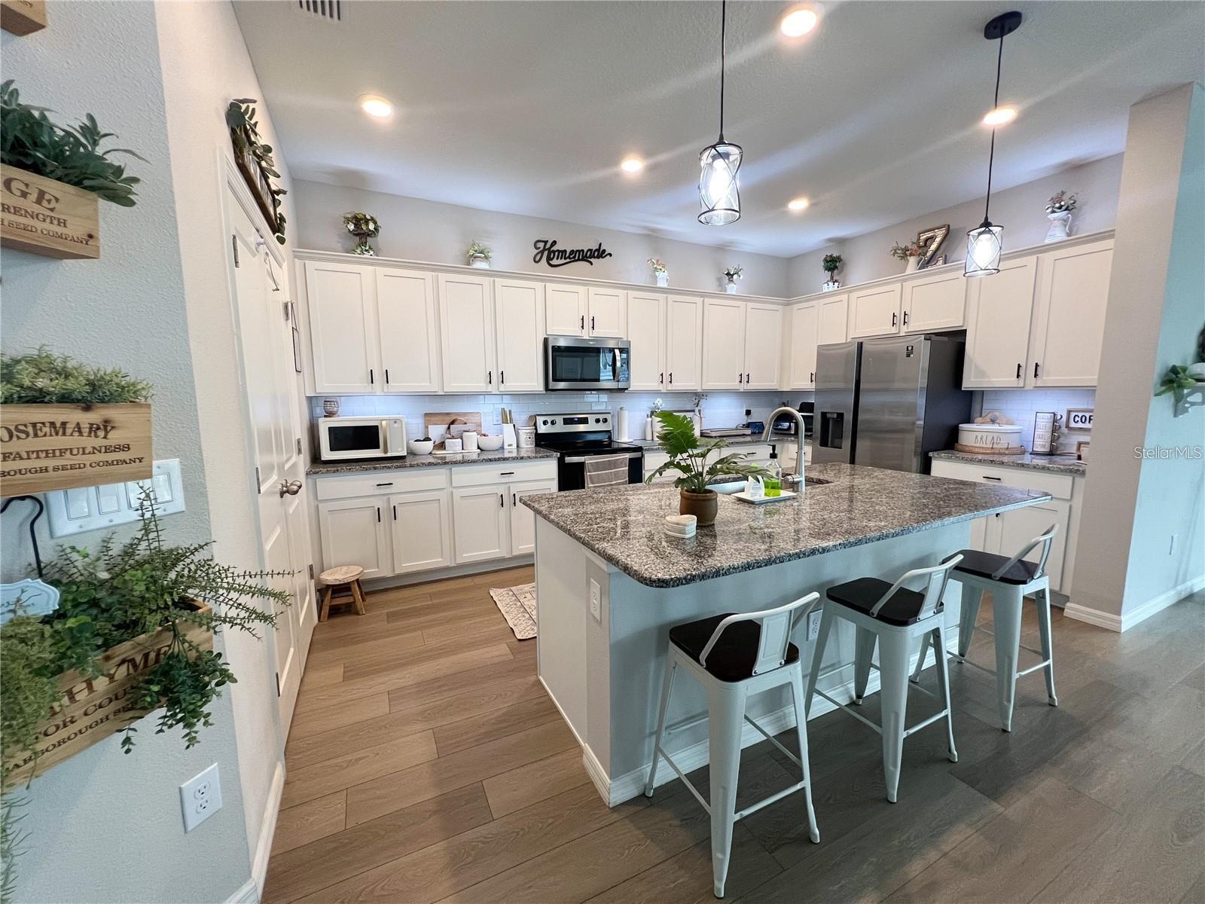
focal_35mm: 13
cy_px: 452
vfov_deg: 89.9
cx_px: 602
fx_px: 453
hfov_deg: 106.2
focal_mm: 1.57
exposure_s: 1/120
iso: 200
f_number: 1.8
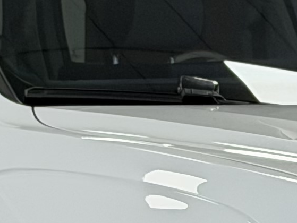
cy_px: 310
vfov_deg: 4.3
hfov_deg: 5.7
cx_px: 211
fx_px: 2971
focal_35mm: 346
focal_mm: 6.76
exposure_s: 1/100
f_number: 1.78
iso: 100
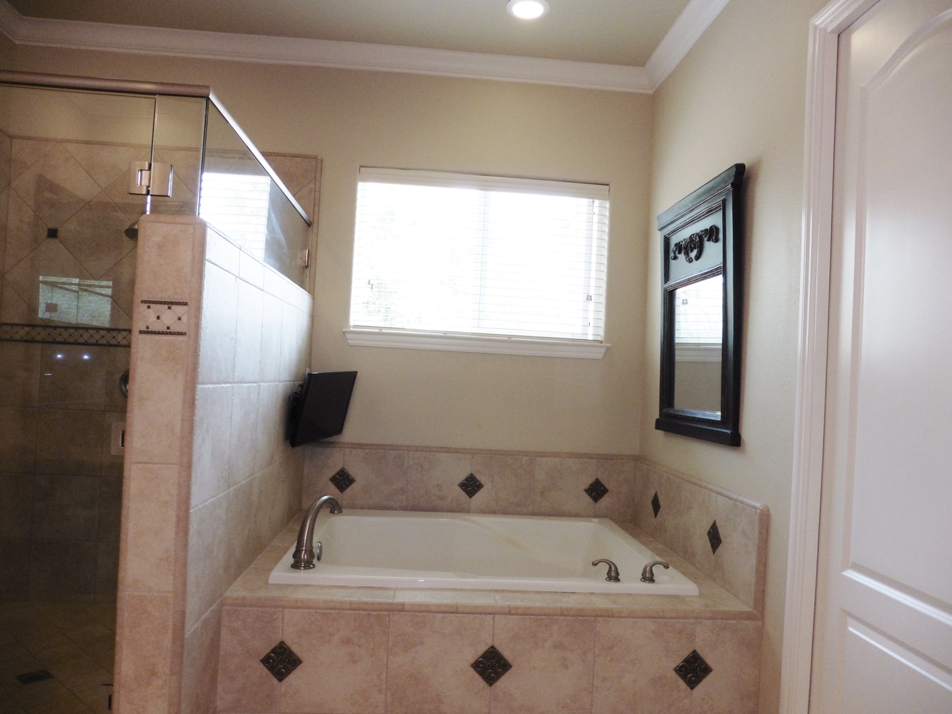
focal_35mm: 24
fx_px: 660
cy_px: 357
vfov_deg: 56.8
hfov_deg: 71.6
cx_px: 476
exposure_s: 1/60
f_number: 3.3
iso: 250
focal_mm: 4.3
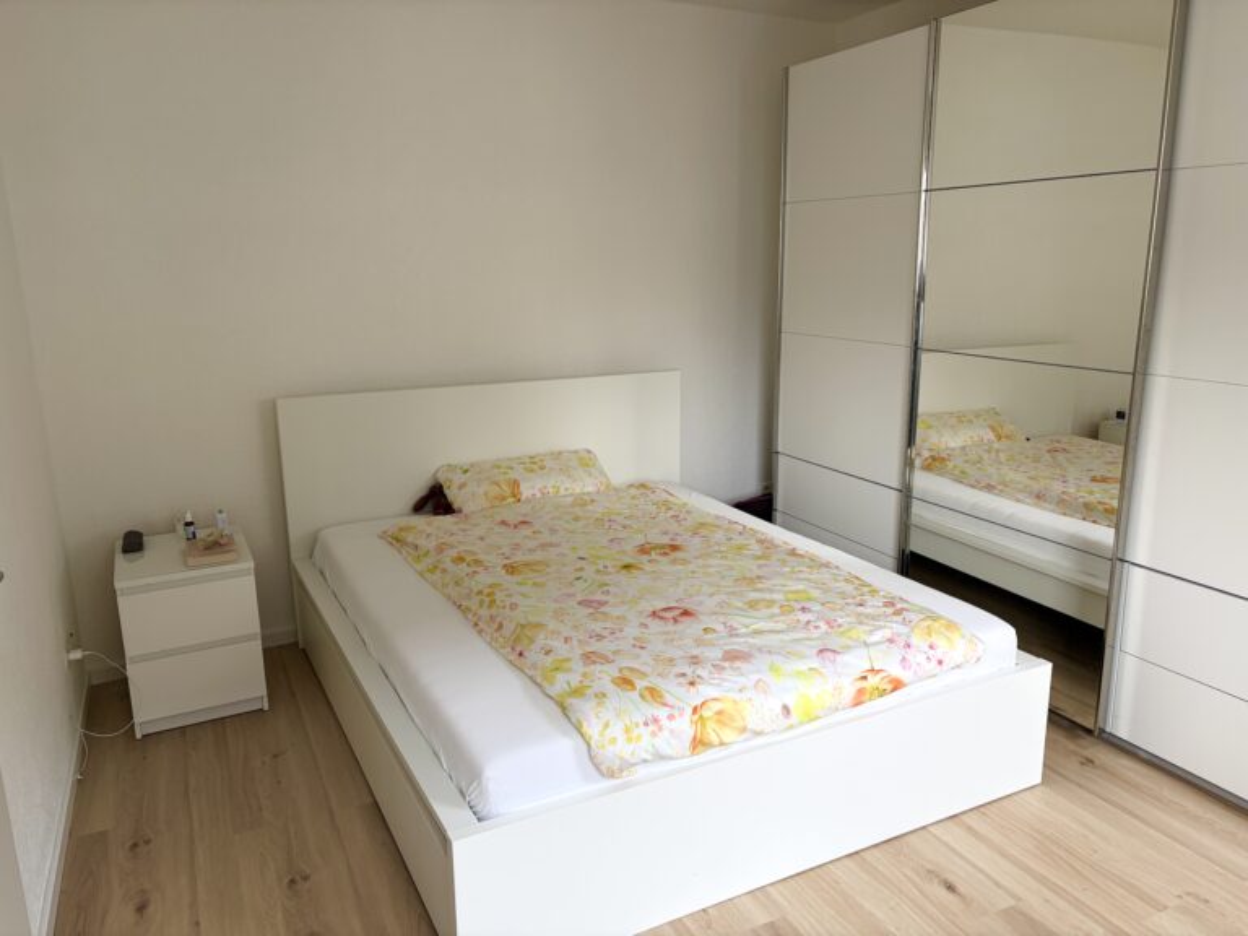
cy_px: 468
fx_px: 937
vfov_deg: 53.1
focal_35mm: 26
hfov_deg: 67.3
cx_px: 624
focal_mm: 5.96
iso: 100
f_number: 1.6
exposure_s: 1/122
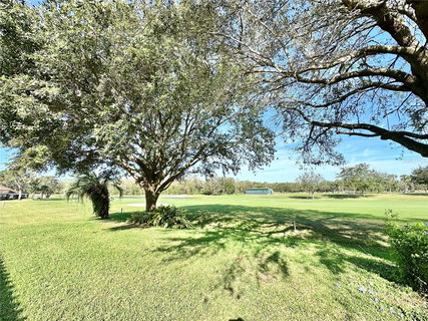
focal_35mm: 14
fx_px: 173
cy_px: 160
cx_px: 214
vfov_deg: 85.6
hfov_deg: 102.1
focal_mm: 2.22
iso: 50
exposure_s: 1/1182
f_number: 2.2
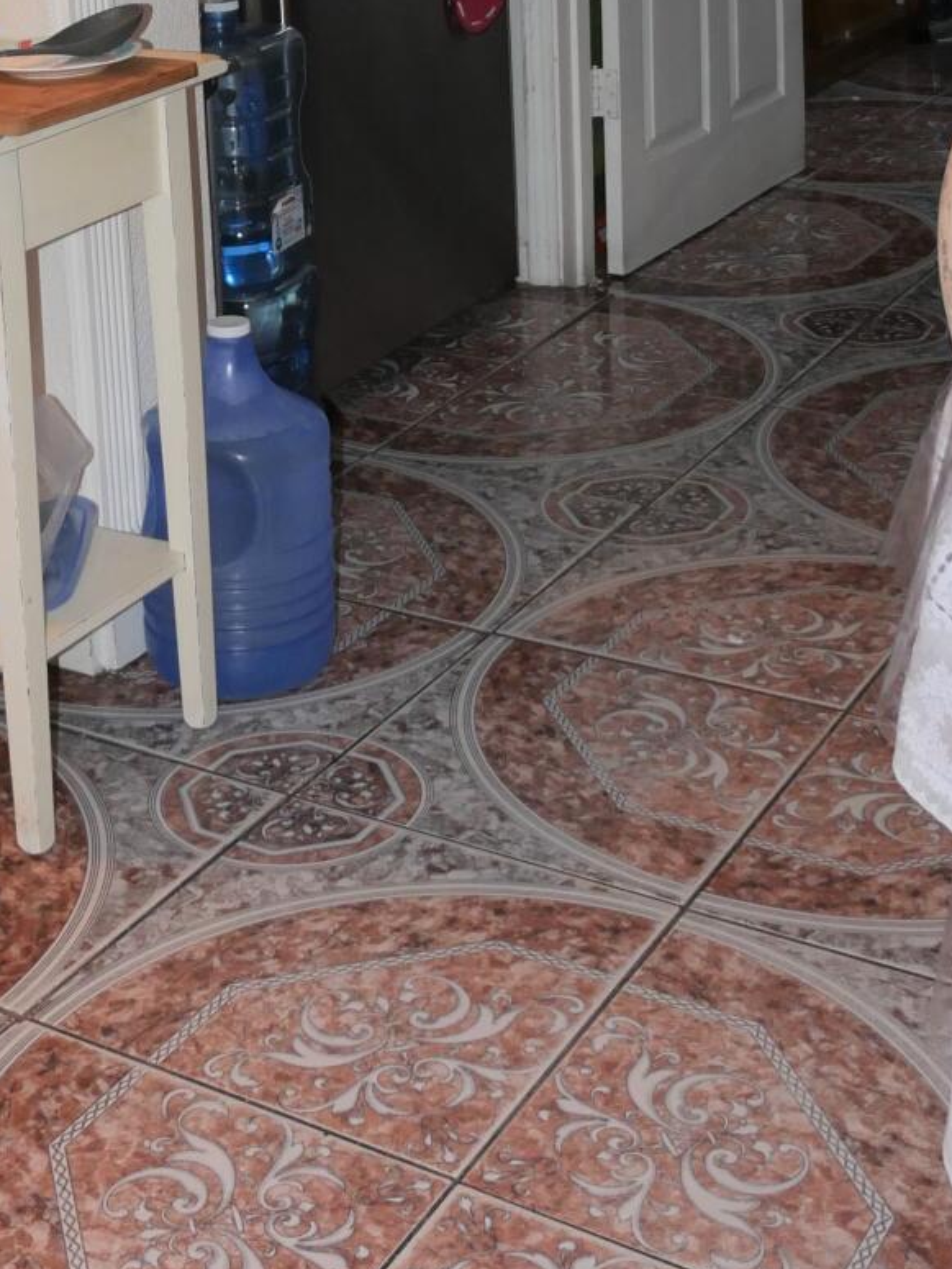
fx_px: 2272
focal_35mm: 62
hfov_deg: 23.5
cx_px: 273
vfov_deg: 28.7
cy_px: -75
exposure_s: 1/60
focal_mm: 12
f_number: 2.8
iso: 800
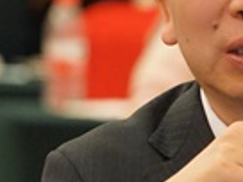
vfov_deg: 1.5
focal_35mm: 1018
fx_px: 7146
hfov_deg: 1.9
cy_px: 121
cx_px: 277
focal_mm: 240
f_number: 6.3
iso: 6400
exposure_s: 1/50
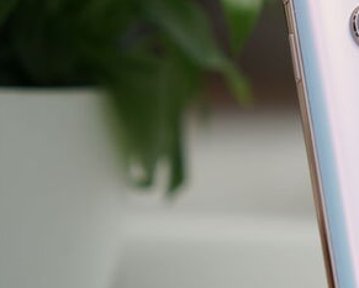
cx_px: 501
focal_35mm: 217
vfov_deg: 7.1
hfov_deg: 8.7
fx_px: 2306
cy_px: 28
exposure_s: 1/200
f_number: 5
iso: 100
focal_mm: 70
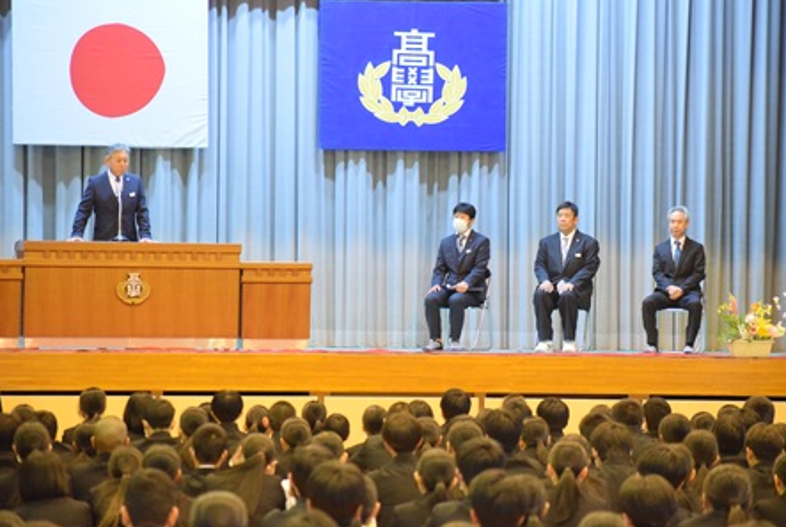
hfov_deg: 11.3
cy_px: 264
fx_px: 3980
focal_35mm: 182
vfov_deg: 7.6
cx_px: 392
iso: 4000
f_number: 4.8
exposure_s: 1/60
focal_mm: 120
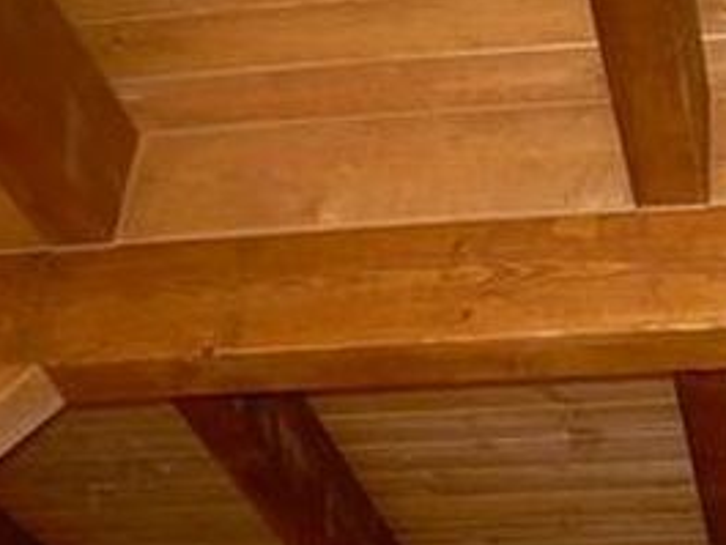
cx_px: 663
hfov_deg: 22.2
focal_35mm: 86
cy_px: 561
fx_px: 1804
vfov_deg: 16.8
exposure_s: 1/60
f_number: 2.8
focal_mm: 6.3
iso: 50
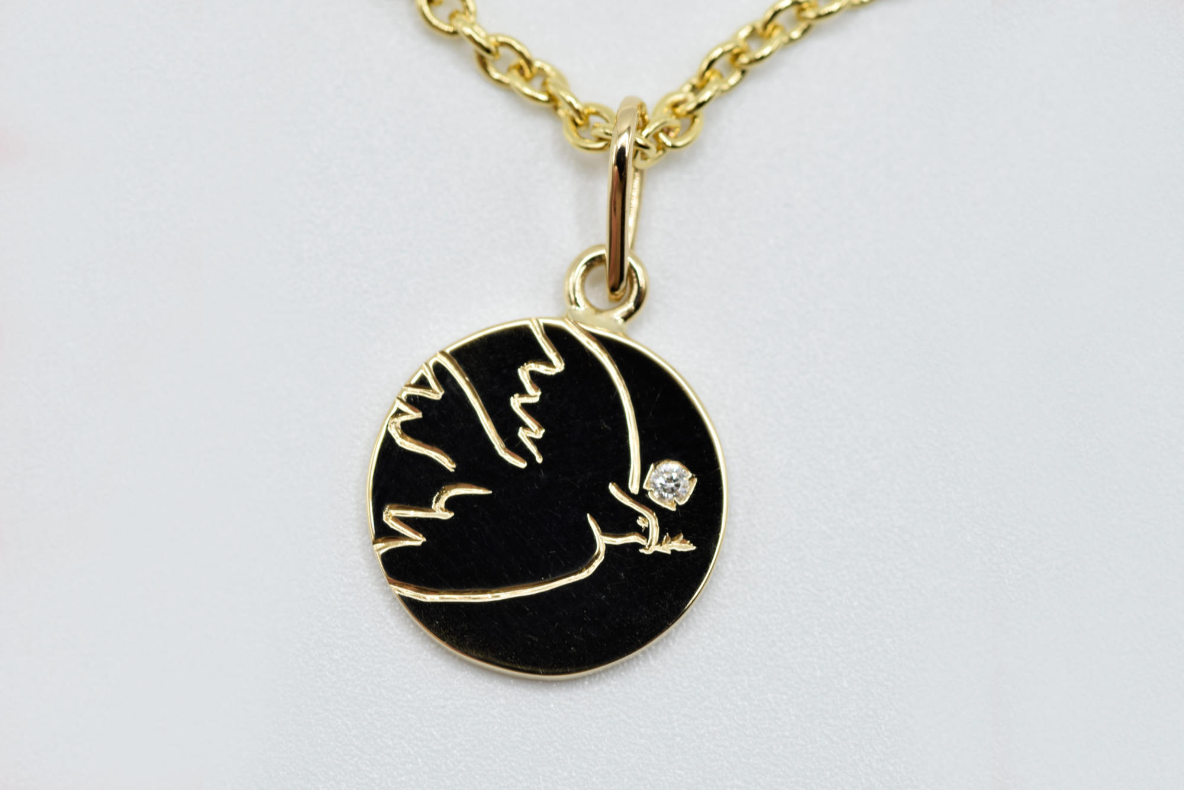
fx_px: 5180
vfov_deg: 8.7
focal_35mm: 158
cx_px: 592
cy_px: 395
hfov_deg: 13.0
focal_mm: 105
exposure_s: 1/40
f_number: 13
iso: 100
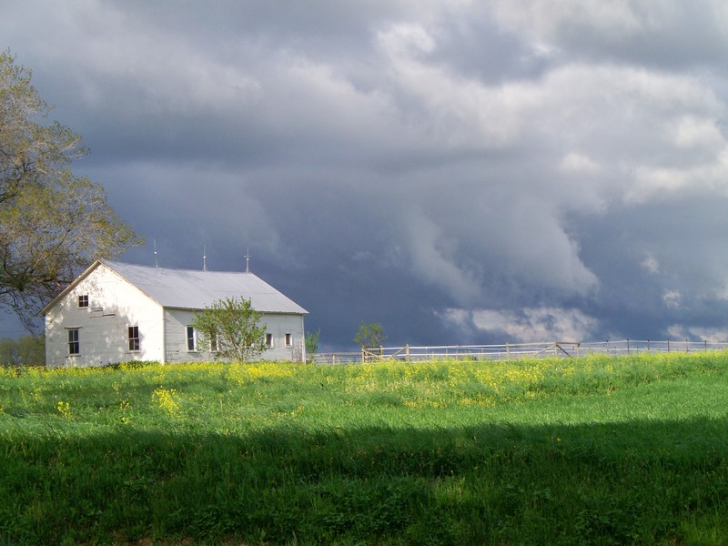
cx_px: 364
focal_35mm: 79
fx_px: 1661
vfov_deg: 18.7
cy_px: 273
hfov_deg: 24.7
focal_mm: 16.86
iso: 125
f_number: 5.9
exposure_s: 1/400
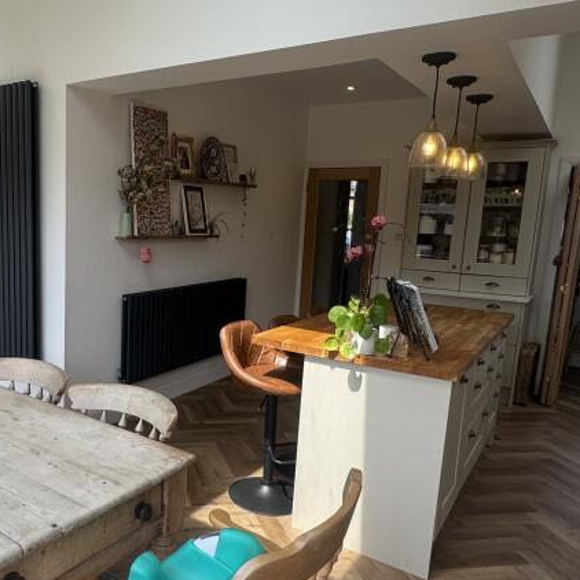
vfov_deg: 54.0
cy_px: 308
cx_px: 161
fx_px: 569
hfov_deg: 52.2
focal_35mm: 30
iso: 40
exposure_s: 1/294
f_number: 2.2
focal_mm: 2.22
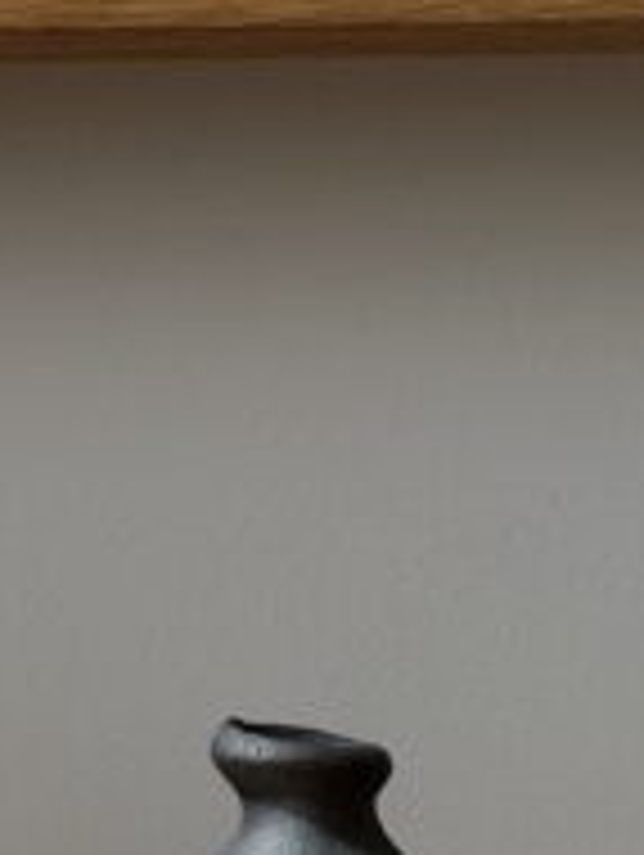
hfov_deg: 6.9
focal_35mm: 216
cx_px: 171
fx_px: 5346
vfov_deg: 9.1
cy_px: 925
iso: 125
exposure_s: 1/99
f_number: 2.8
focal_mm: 9
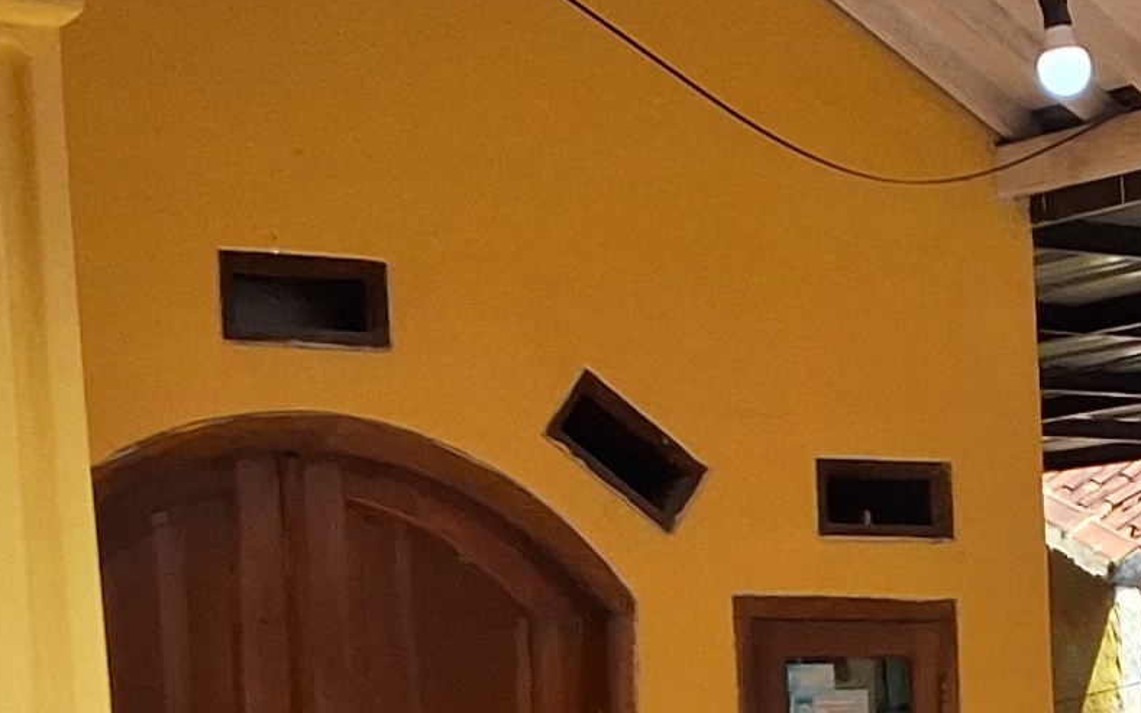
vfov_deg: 10.3
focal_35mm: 123
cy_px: 1097
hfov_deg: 16.6
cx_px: 1171
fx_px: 3824
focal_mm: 2.91
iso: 32
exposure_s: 1/796
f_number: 1.9
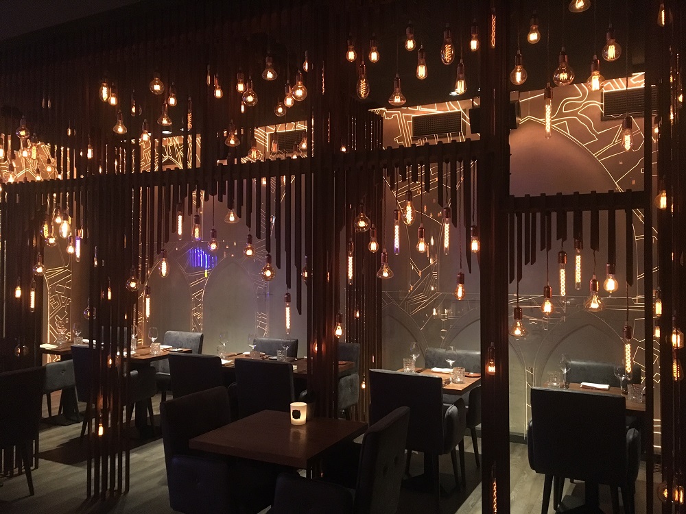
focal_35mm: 29
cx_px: 343
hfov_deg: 61.7
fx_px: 575
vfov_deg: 48.2
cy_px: 257
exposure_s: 1/17
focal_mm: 4.15
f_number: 2.2
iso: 320
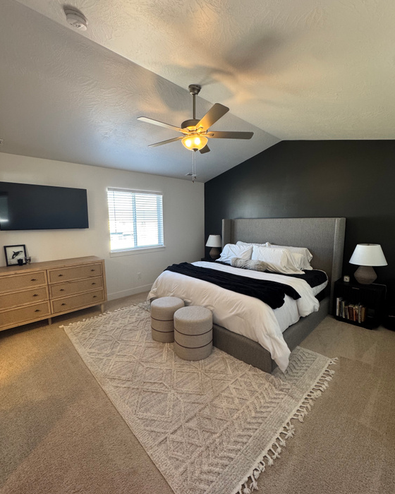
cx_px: 197
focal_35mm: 15
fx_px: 219
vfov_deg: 96.8
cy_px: 248
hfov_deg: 84.0
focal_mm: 2.22
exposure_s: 1/120
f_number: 2.2
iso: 200
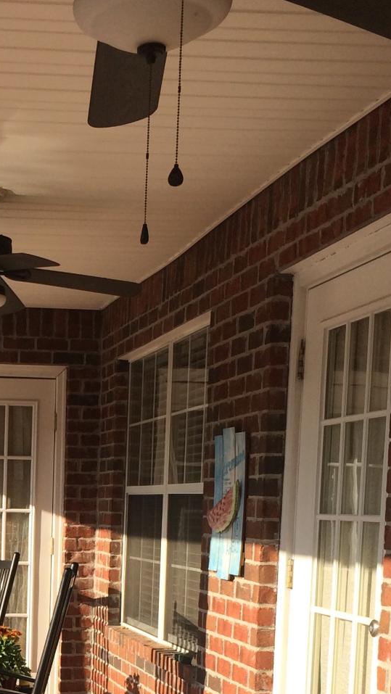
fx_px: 1215
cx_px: -56
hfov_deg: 17.6
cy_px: 620
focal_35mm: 66
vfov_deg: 30.5
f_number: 2.2
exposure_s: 1/1053
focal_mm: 4.15
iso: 32
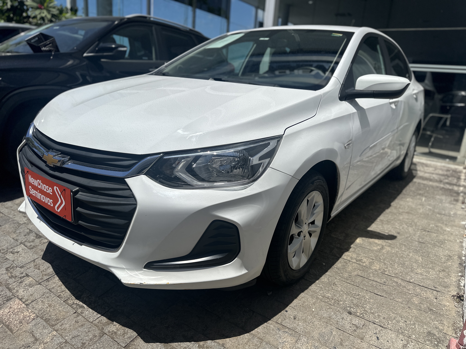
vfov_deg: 56.8
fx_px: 323
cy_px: 174
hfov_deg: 71.6
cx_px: 233
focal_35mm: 24
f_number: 1.78
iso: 80
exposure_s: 1/12048
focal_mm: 6.86
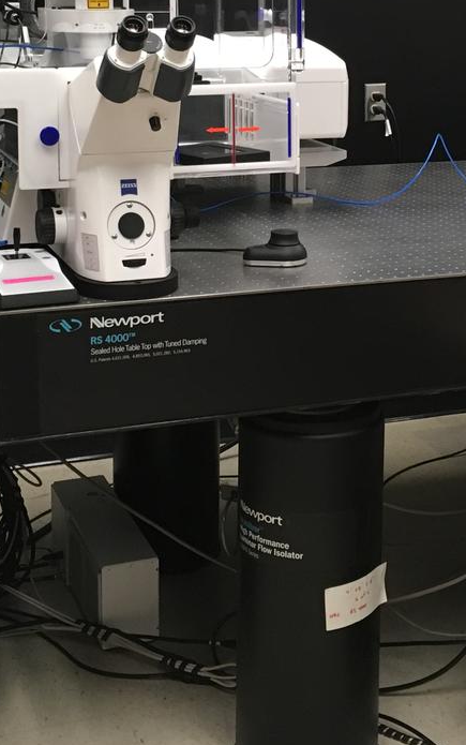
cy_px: 183
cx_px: 319
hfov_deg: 19.9
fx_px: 1319
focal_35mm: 65
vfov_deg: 30.9
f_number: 2.2
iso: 125
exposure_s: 1/30
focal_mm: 4.15
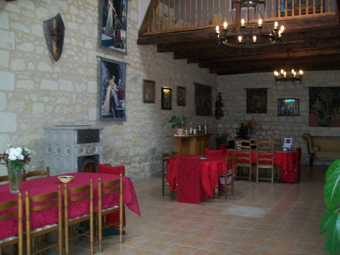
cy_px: 128
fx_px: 353
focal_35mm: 36
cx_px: 170
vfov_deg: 39.6
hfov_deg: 51.4
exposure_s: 1/60
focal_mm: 6
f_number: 2.7
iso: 160
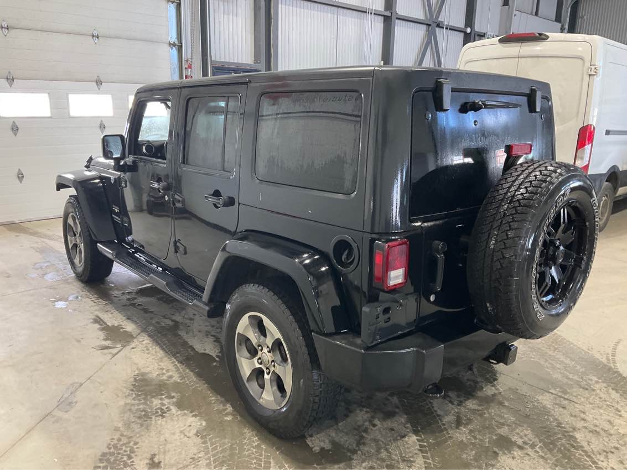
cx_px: 314
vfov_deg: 48.2
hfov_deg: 61.7
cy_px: 235
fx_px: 525
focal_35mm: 29
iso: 125
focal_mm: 3
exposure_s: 1/60
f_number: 1.8
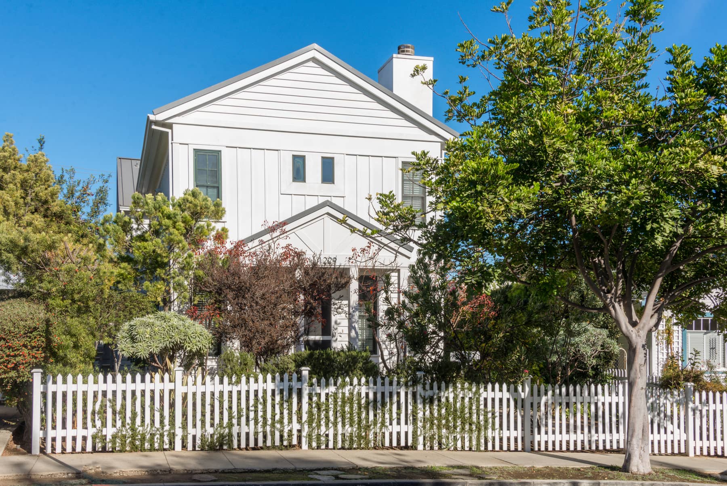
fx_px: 889
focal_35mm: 44
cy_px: 243
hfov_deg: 44.5
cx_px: 364
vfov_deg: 30.5
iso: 64
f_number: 14
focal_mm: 44
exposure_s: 1/60
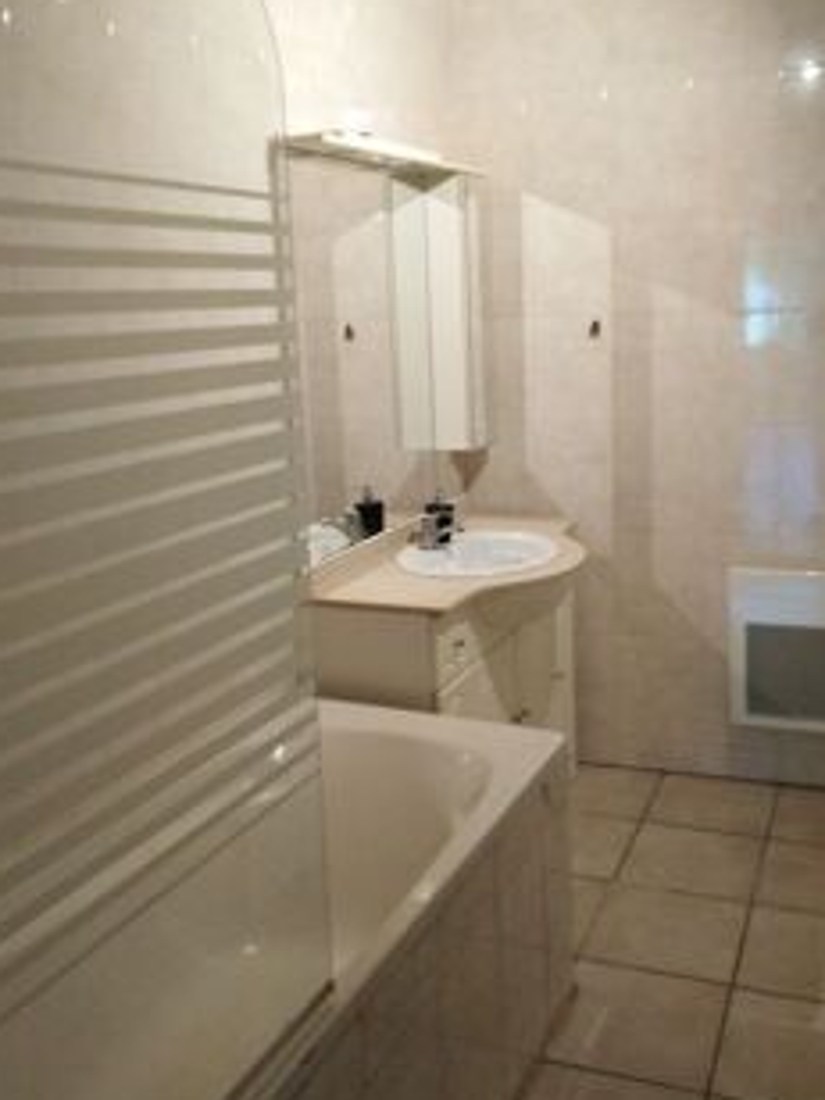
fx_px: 1144
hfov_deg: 39.5
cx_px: 493
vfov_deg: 51.1
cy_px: 455
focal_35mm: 36
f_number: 2.2
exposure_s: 1/20
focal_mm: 3.46
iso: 491
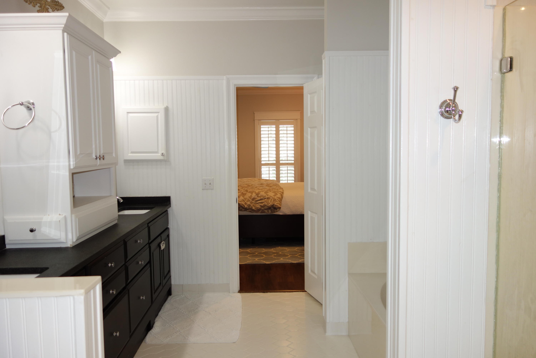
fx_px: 417
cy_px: 179
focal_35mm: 28
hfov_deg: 65.5
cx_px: 268
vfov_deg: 46.4
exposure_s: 1/80
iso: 125
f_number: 1.8
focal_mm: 10.4
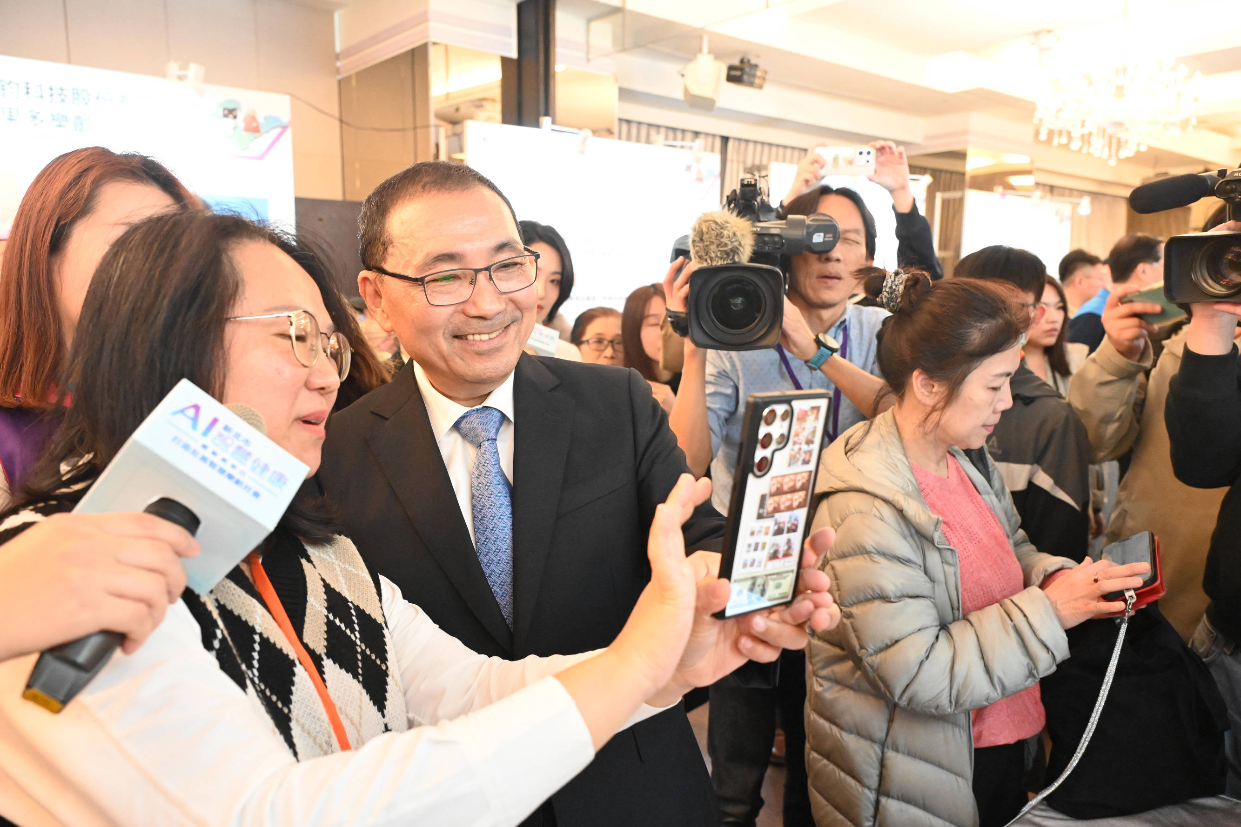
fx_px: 931
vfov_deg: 47.9
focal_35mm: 27
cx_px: 593
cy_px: 442
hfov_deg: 67.4
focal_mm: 24
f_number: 4
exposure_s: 1/80
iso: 7200
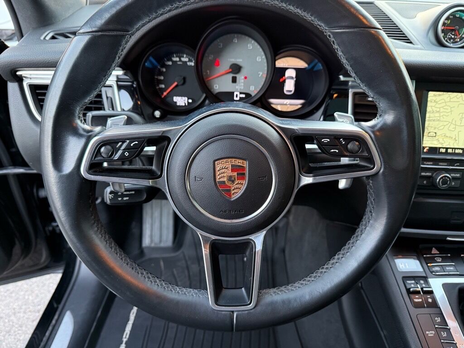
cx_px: 232
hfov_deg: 71.6
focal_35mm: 24
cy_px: 174
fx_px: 322
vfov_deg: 56.8
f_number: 1.78
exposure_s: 1/60
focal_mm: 6.76
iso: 500
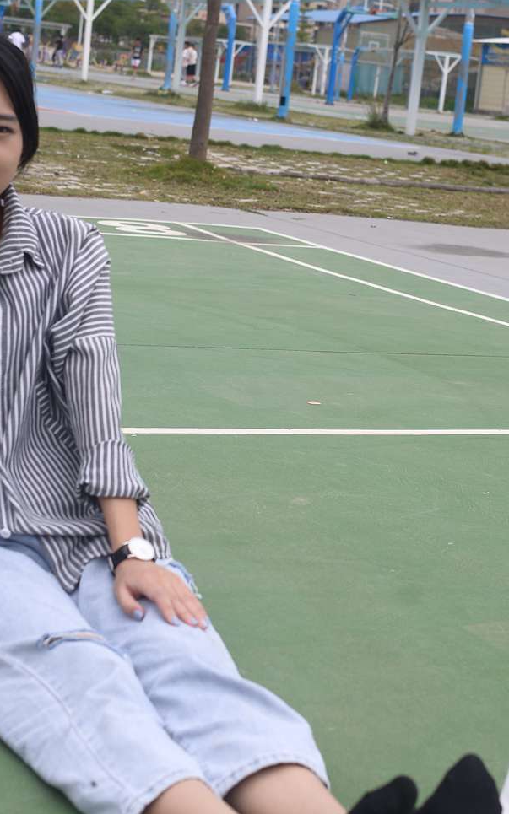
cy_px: 355
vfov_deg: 28.6
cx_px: 261
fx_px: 1598
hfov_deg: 18.1
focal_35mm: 72
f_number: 5.6
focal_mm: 35
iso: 100
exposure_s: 1/640
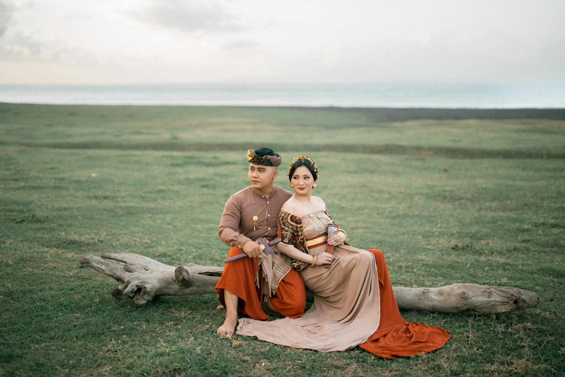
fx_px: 785
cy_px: 188
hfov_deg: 39.6
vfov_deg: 27.0
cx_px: 282
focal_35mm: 50
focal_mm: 50
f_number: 1.2
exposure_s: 1/1250
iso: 100
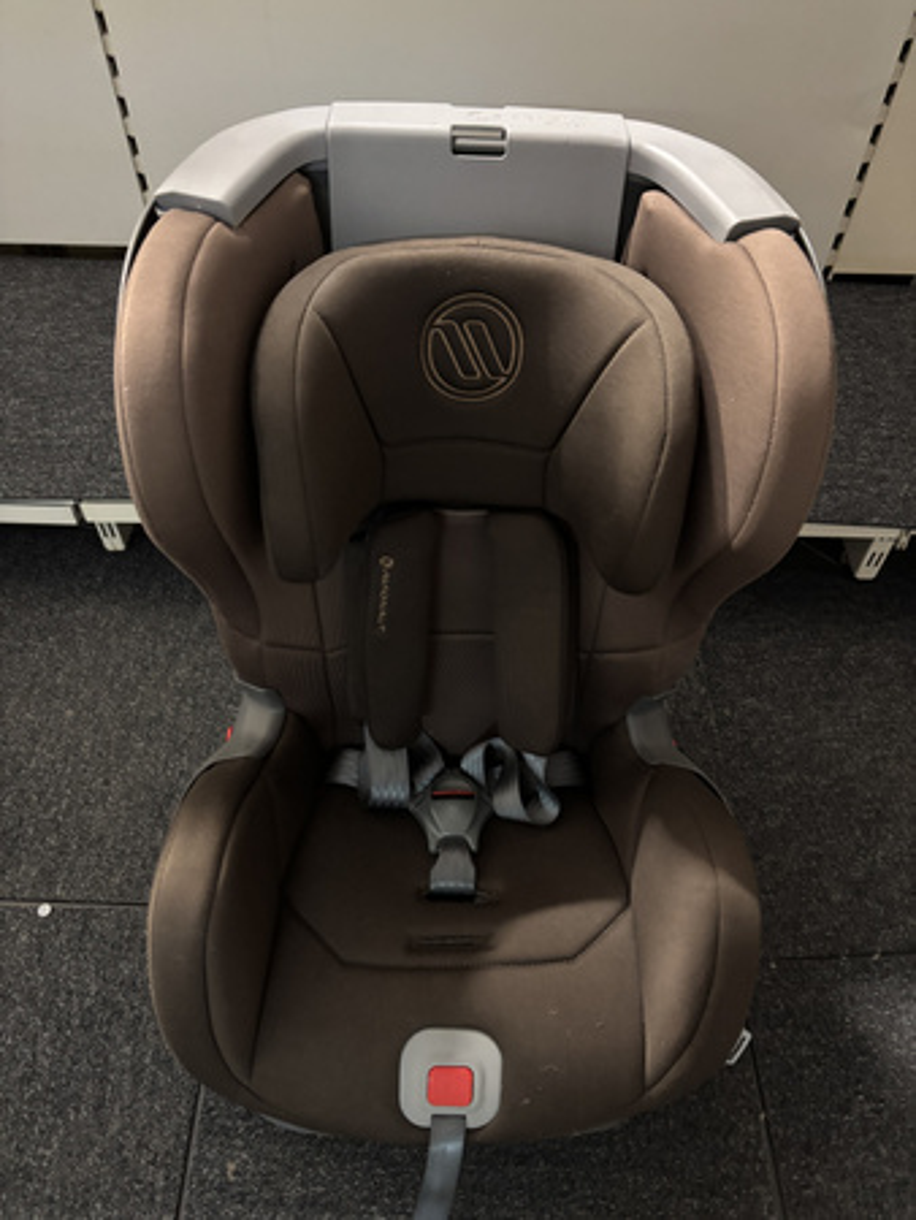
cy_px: 610
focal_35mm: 26
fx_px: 916
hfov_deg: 53.1
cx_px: 458
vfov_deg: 67.3
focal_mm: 5.96
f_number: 1.6
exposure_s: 1/25
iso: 1000
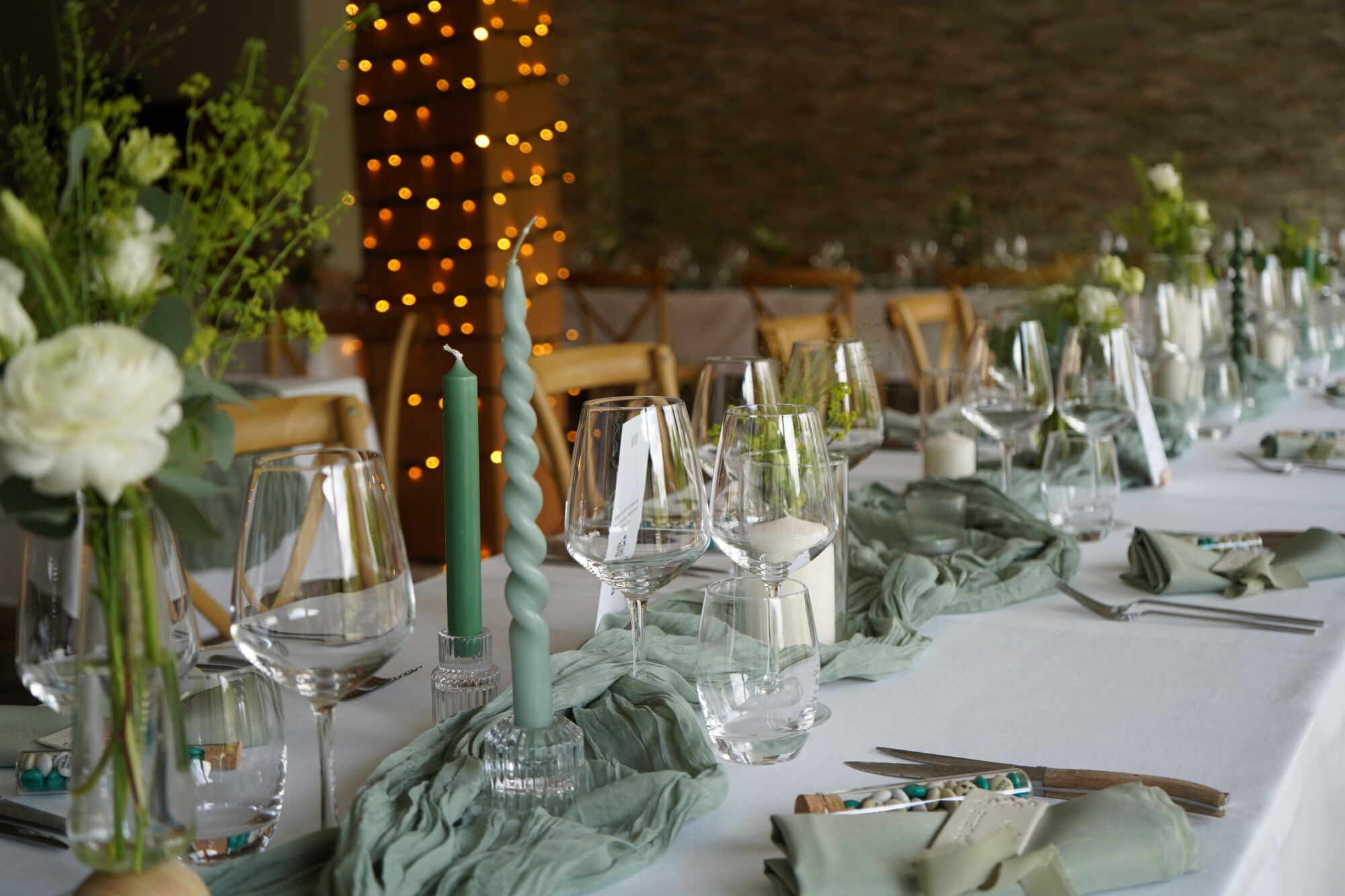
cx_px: 672
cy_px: 448
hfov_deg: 45.4
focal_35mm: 43
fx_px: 1606
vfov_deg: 31.2
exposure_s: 1/160
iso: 320
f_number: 4.5
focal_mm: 43
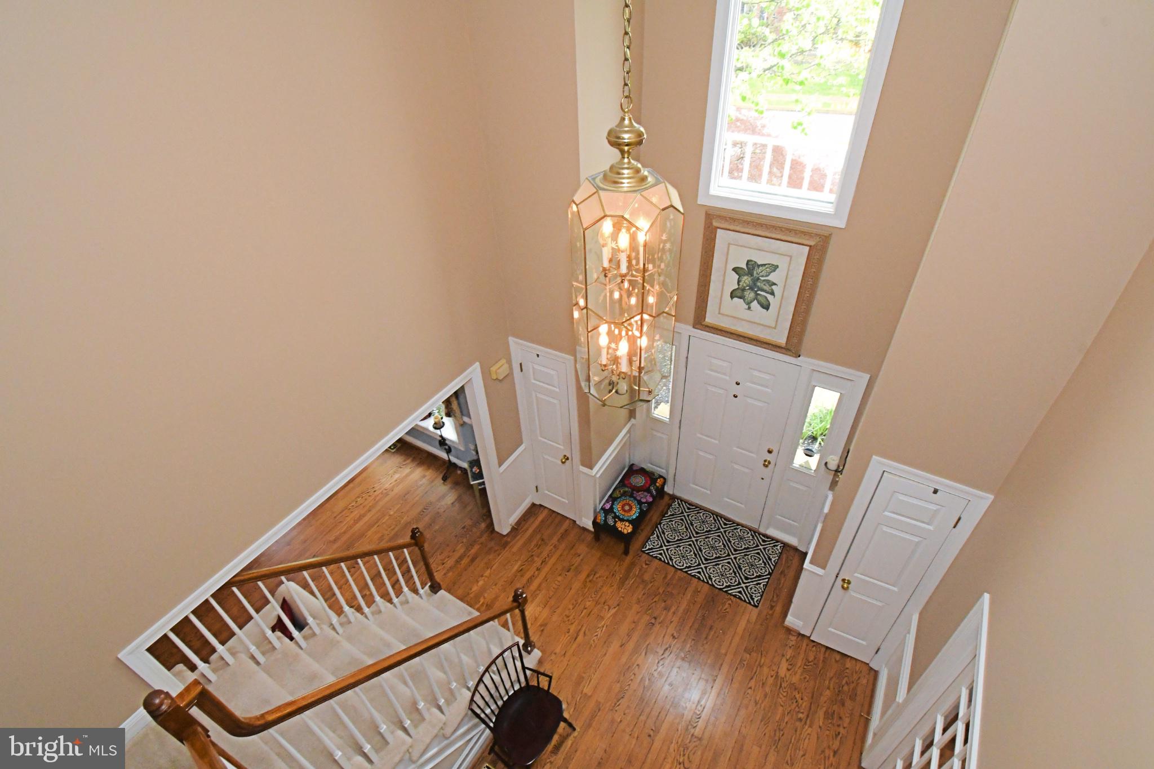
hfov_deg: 96.7
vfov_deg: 73.7
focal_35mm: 16
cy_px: 384
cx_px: 577
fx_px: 513
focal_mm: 11
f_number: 11
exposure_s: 1/250
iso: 3200
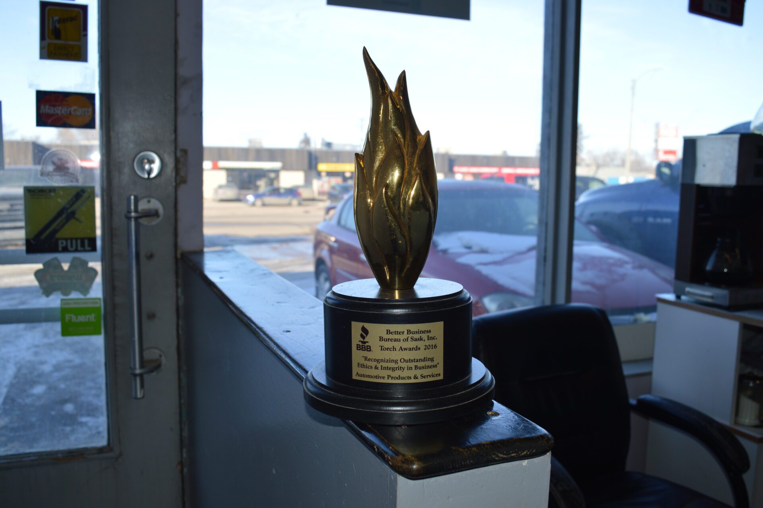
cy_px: 254
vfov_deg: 39.9
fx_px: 699
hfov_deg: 57.3
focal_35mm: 33
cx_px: 382
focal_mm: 22
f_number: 6.3
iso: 100
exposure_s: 1/200
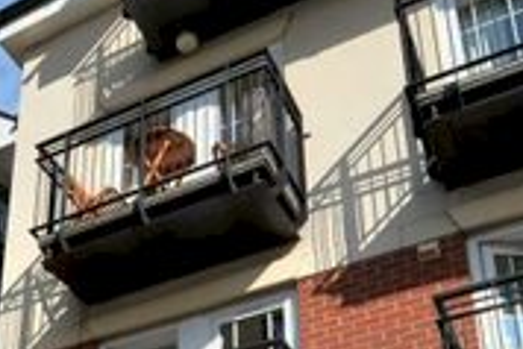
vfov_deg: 20.3
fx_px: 858
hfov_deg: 33.6
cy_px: 499
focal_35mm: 59
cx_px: 176
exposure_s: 1/200
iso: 100
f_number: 8
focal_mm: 15
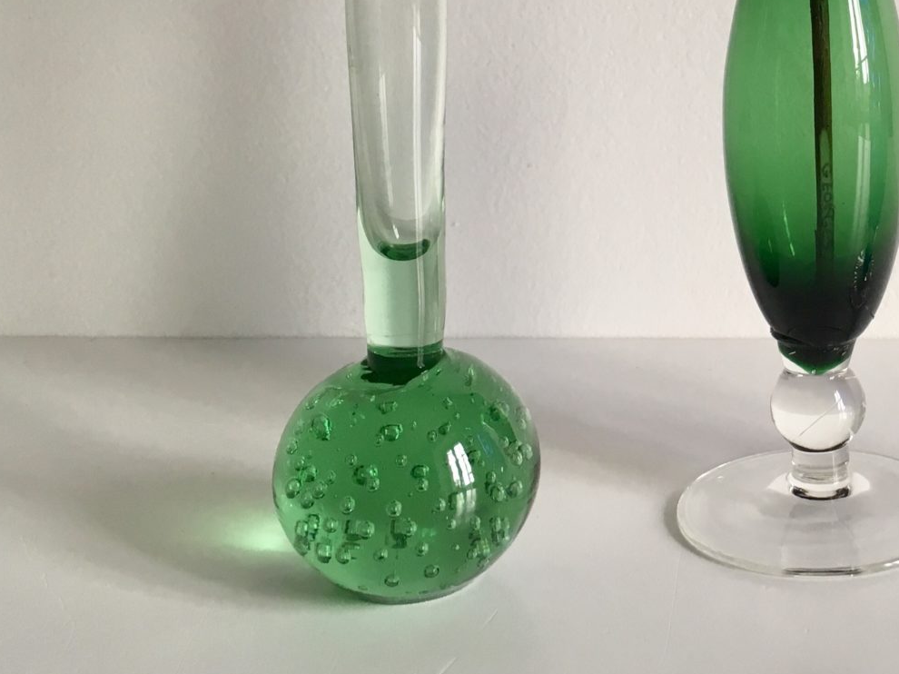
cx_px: 803
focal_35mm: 60
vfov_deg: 23.6
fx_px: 1558
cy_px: 34
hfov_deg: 30.8
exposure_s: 1/33
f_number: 2.2
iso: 32
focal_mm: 4.15
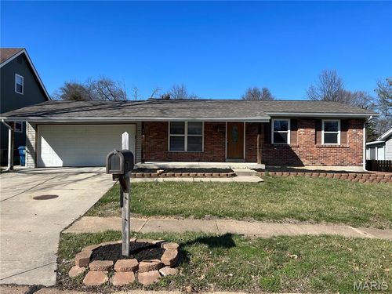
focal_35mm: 26
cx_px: 196
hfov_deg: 67.3
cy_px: 147
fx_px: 294
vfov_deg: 53.1
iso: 50
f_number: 1.5
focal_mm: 5.7
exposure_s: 1/3704
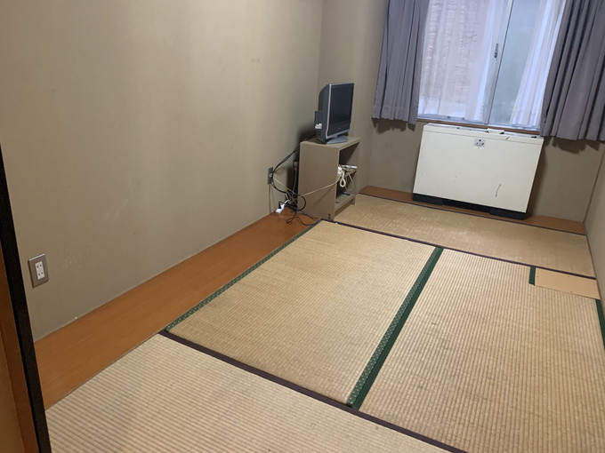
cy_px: 226
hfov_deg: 67.3
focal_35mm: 26
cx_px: 302
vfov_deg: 53.1
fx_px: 454
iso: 400
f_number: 1.8
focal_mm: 4.25
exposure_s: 1/54
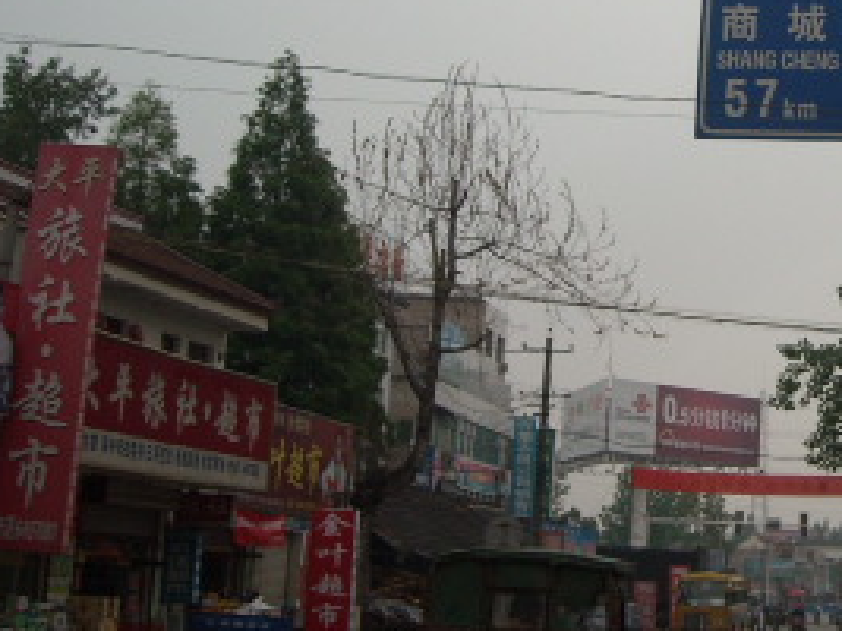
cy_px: 133
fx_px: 2042
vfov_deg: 17.4
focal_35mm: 84
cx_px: 924
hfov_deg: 22.0
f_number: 2.8
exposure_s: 1/419
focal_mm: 5.7
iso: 64
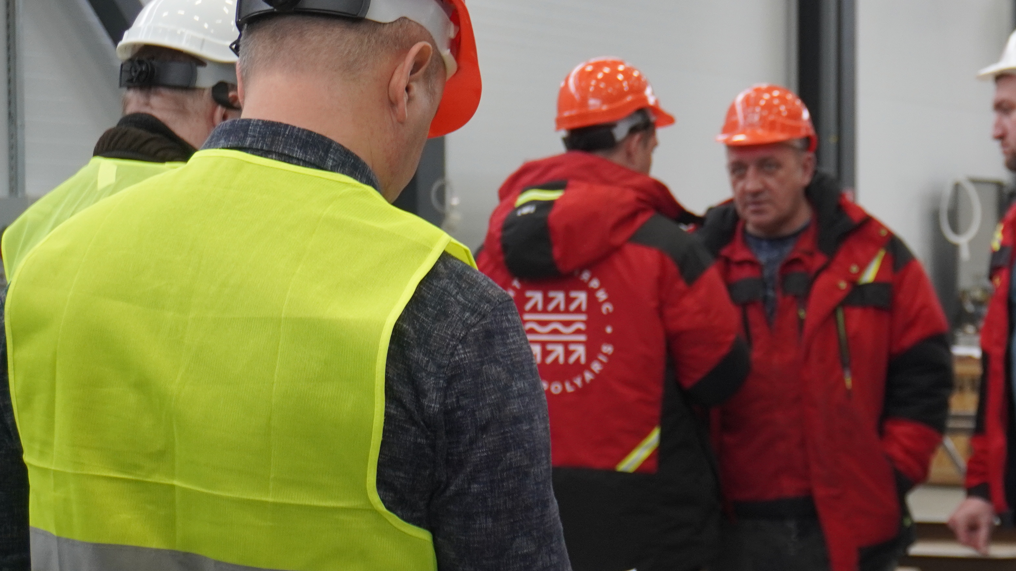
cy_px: 327
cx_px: 839
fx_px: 2533
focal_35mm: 94
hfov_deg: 22.3
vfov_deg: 12.9
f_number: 5
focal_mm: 31
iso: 640
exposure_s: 1/160
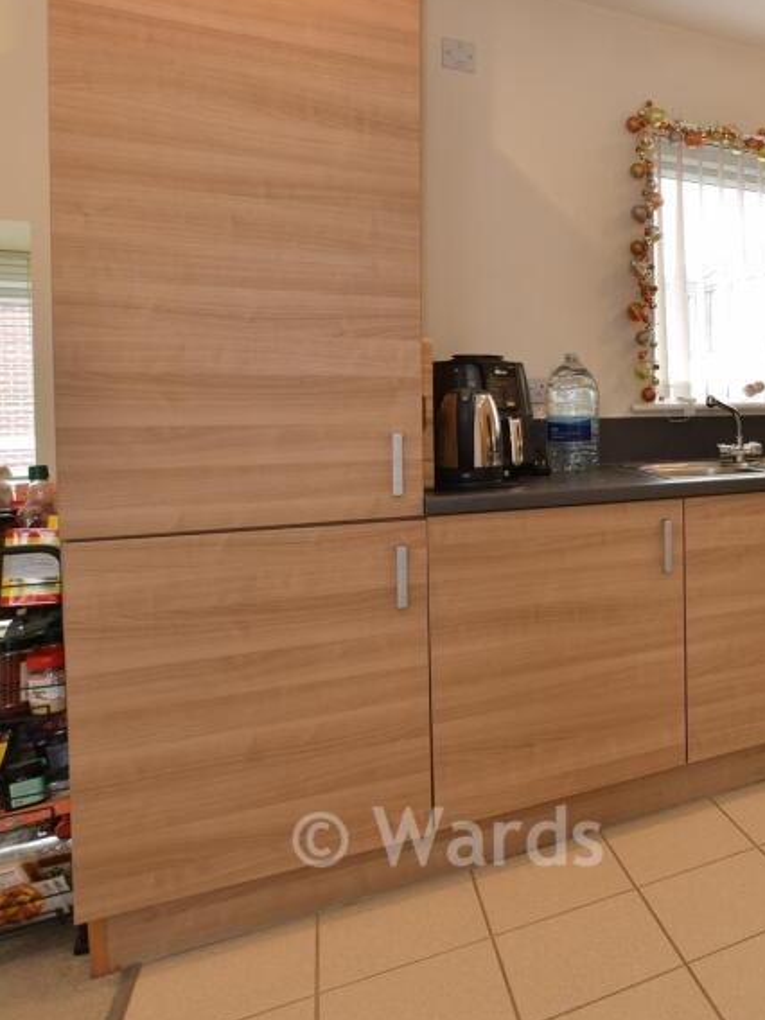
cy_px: 418
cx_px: 889
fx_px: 766
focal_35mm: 26
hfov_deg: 40.1
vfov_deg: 66.8
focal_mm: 10
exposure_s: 1/1.6
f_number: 8
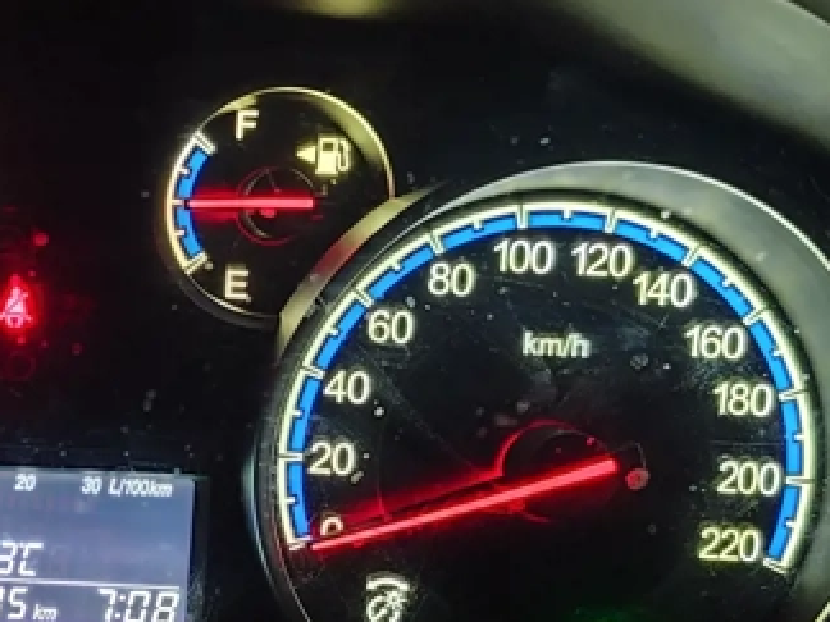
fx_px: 1702
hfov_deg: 25.0
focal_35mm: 71
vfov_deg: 20.6
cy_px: 427
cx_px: -136
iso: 2500
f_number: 1.65
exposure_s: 1/10
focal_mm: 6.14
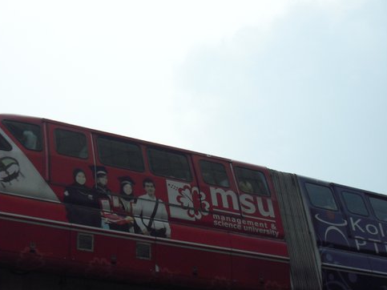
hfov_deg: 30.2
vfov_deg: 23.2
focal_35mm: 63
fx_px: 704
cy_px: 186
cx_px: 91
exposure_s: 1/320
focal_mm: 6.2
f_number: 8
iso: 100
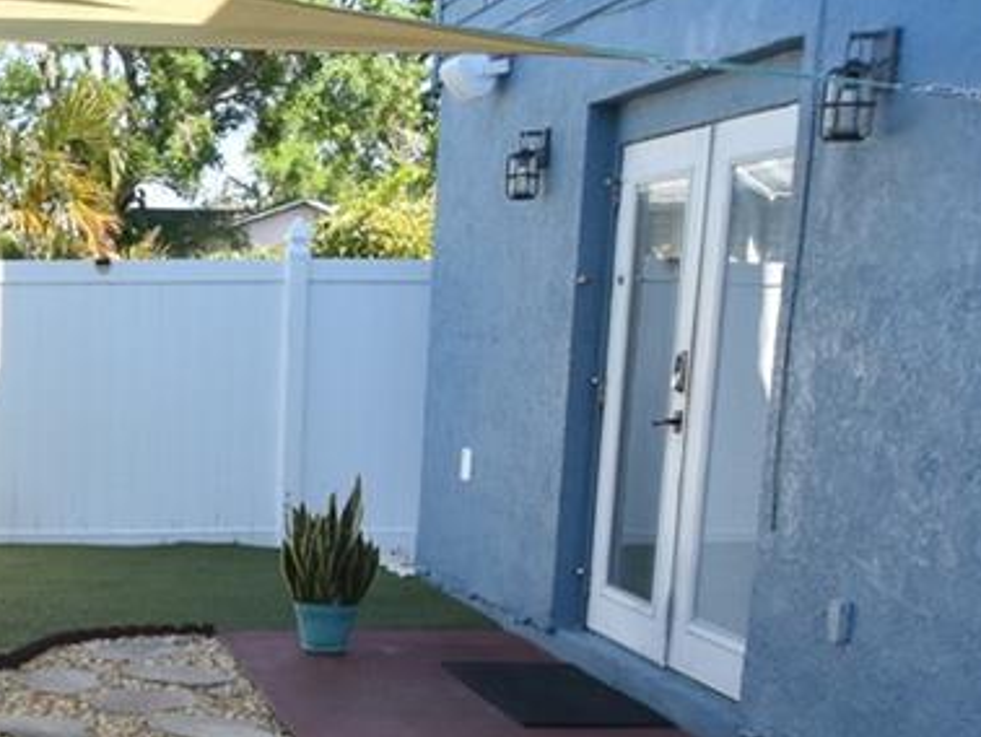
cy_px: 672
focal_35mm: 61
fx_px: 1730
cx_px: 26
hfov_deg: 29.8
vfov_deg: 23.4
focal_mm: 10
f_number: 8
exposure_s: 1/500
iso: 360
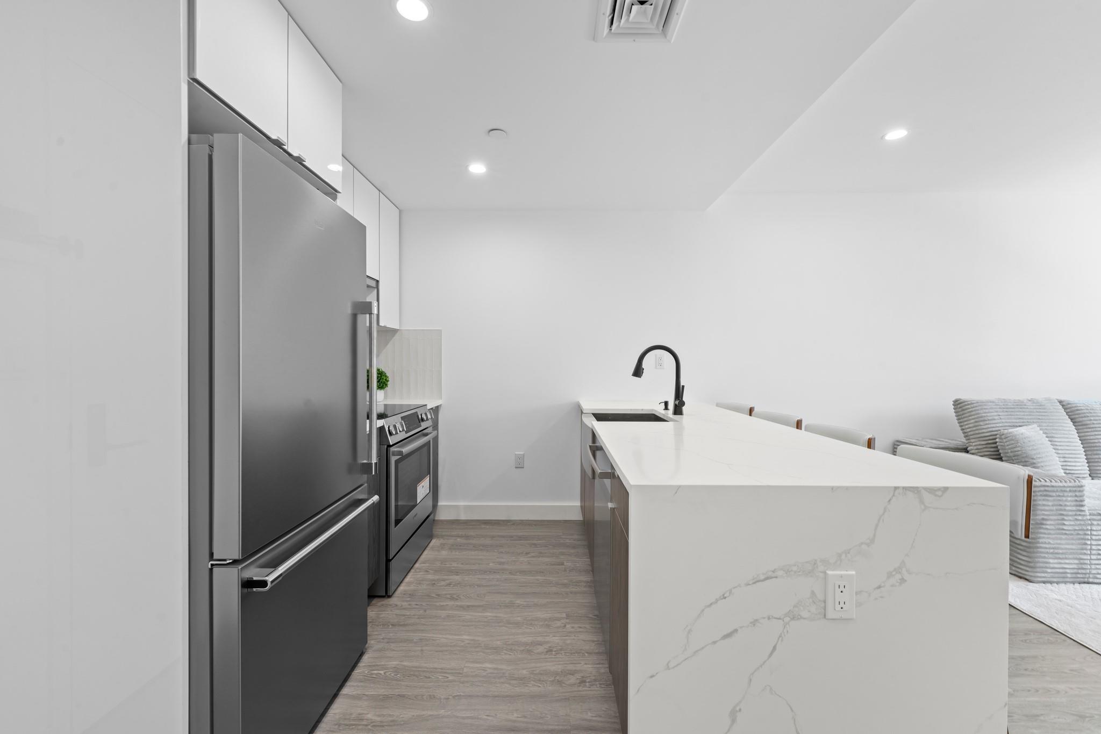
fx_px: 428
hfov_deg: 104.3
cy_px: 367
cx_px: 550
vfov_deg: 81.2
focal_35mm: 14
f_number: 10
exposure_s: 1/4
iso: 320
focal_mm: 14
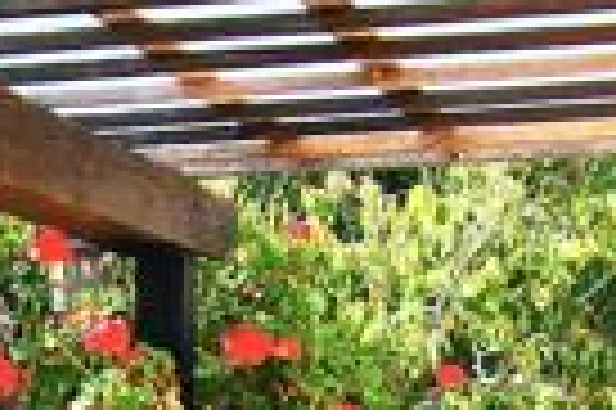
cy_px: 496
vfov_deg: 10.7
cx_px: 81
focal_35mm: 126
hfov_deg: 16.1
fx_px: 2153
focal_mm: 18
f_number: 8
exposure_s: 1/400
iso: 800
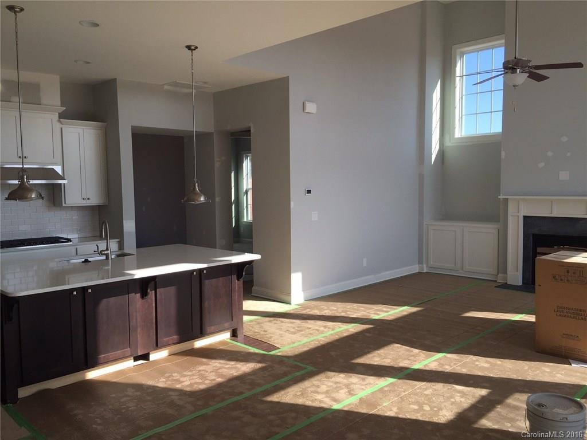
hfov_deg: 61.7
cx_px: 294
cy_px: 220
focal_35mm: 29
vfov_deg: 48.2
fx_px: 492
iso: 32
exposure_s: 1/465
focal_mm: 4.15
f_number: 2.2
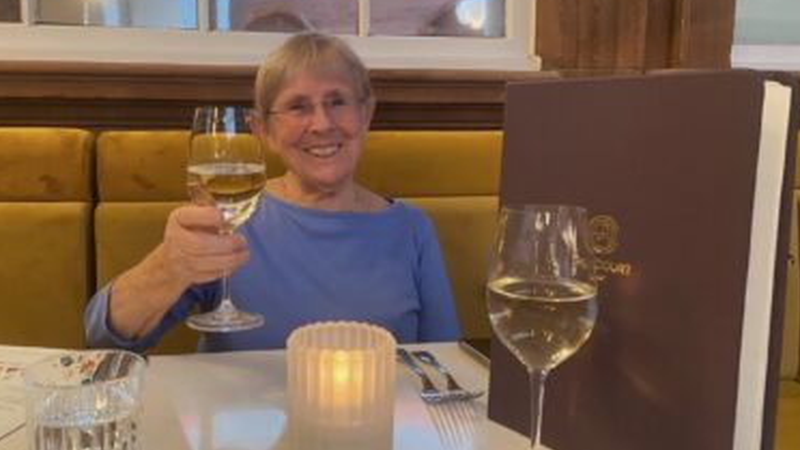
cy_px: 241
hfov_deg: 66.1
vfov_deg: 40.1
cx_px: 401
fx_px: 615
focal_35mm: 29
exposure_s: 1/33
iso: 400
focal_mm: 4.25
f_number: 1.8
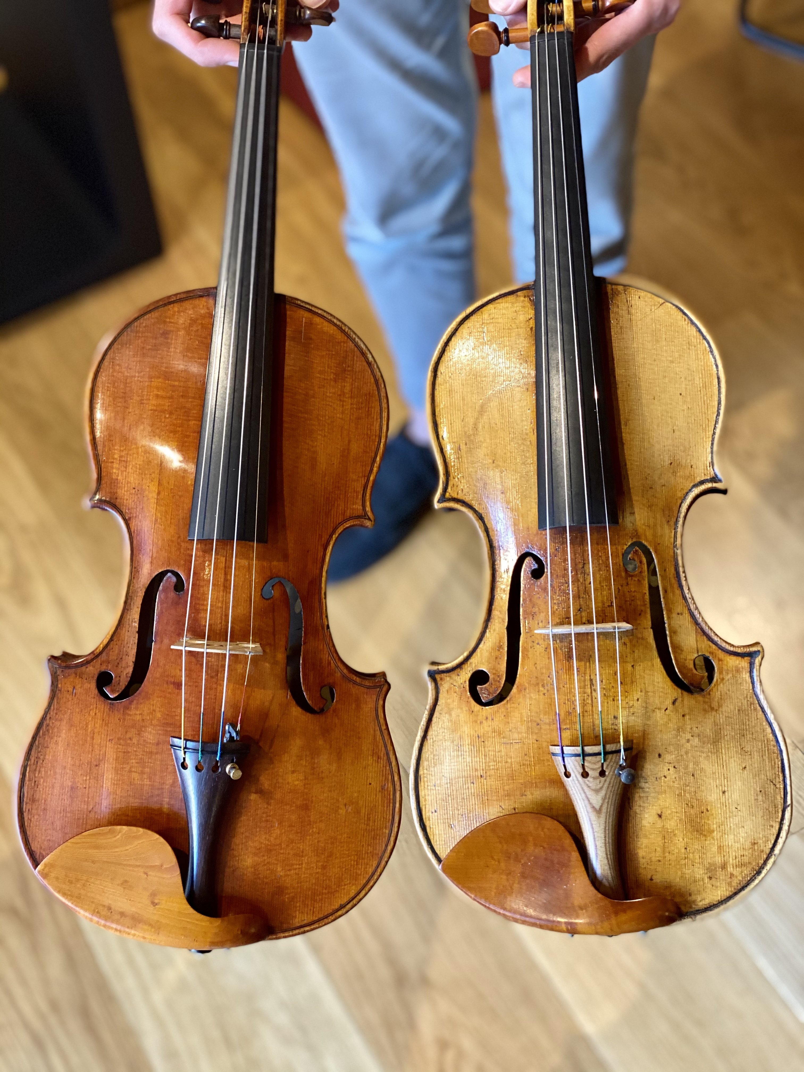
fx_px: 1610
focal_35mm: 52
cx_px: 402
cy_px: 536
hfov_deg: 28.0
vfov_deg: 36.8
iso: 125
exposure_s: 1/33
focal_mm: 6
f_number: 2
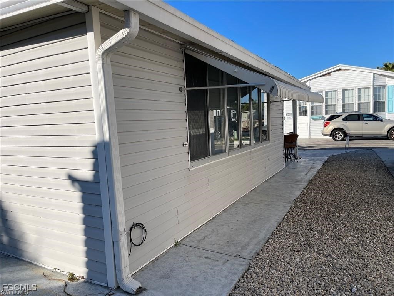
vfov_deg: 53.1
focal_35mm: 26
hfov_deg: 67.3
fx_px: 296
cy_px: 148
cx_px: 197
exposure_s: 1/4348
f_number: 1.6
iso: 32
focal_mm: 5.1
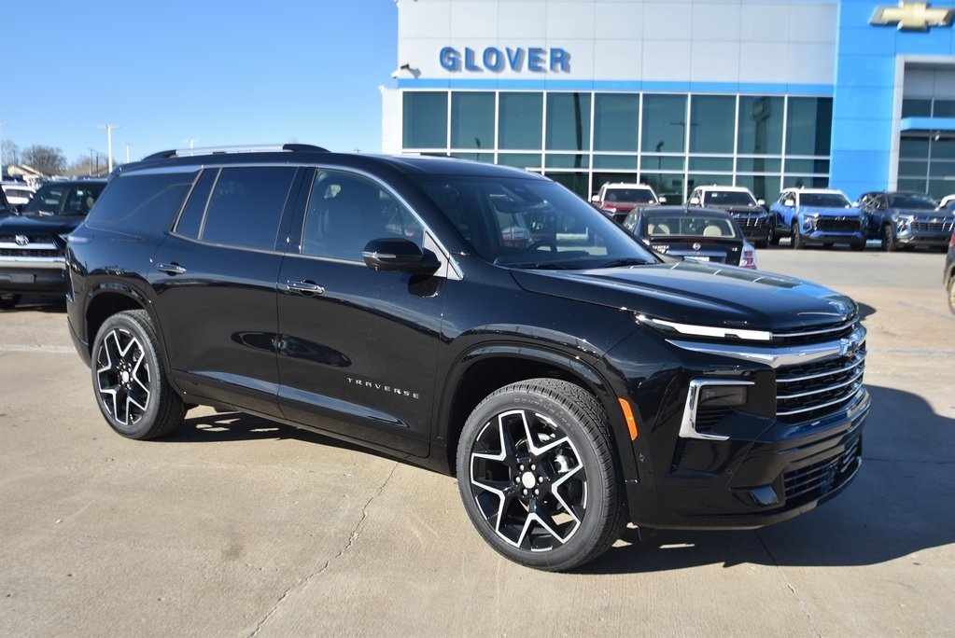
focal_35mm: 36
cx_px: 478
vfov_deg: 36.9
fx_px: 956
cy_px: 319
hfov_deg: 53.1
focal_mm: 24
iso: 100
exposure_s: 1/500
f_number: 4.5
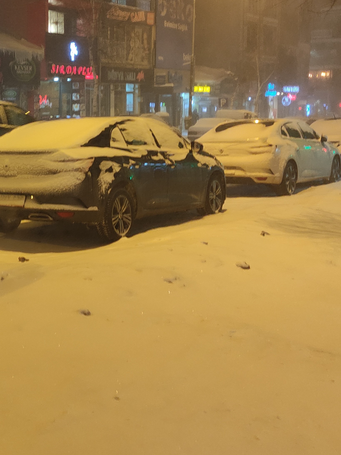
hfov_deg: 26.1
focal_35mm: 53
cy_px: 159
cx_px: 1
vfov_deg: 35.9
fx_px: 696
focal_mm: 5.43
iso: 631
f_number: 1.89
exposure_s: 1/33
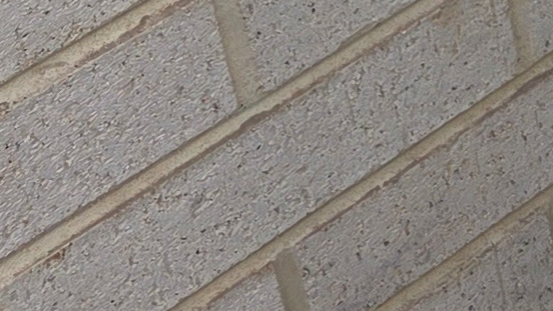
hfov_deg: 9.7
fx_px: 2653
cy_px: -734
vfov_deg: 6.0
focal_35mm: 181
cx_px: 1559
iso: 32
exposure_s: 1/359
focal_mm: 6.3
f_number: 1.7
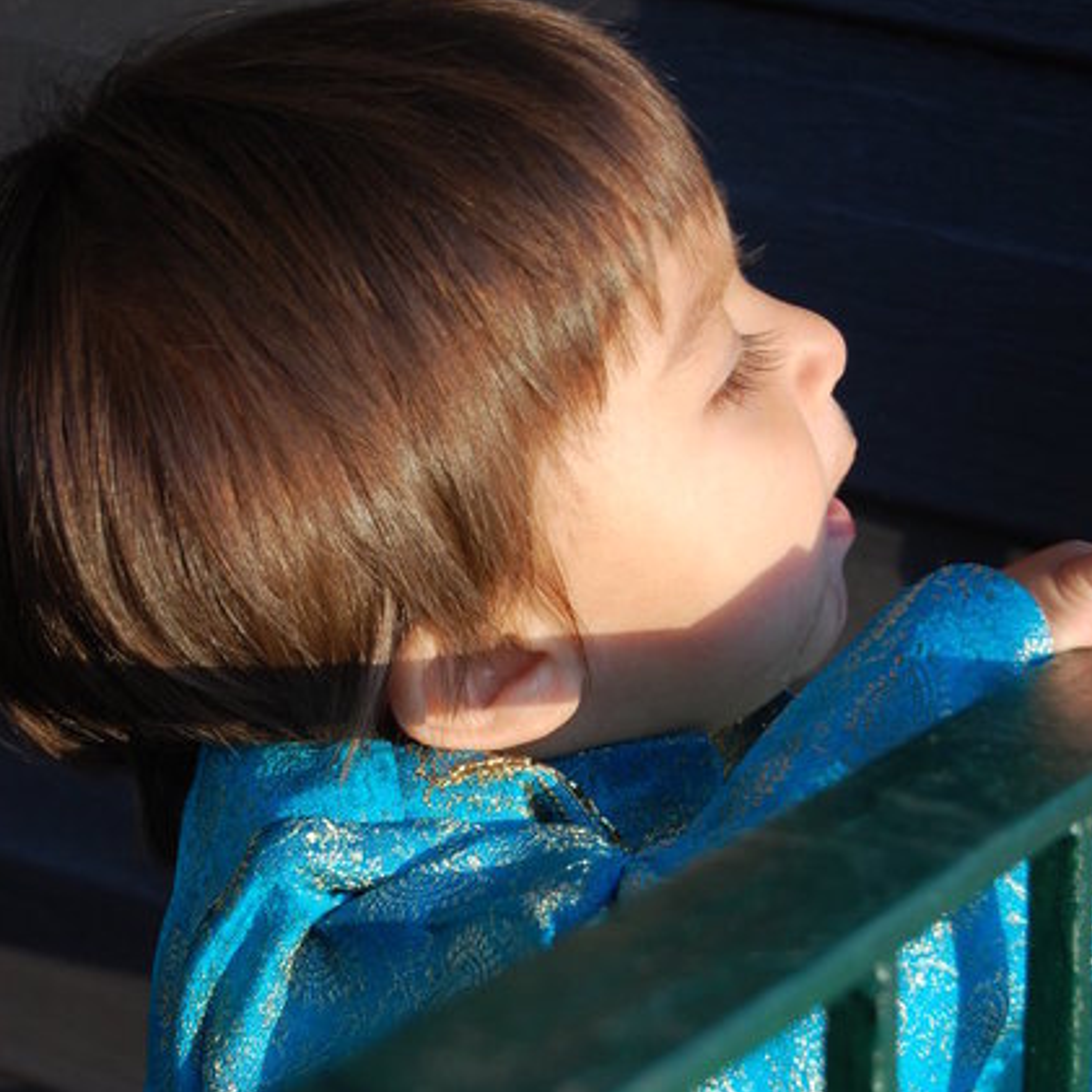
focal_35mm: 107
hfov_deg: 16.3
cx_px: 550
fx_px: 3806
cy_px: 807
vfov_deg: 16.3
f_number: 5.6
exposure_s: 1/125
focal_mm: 55
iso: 250
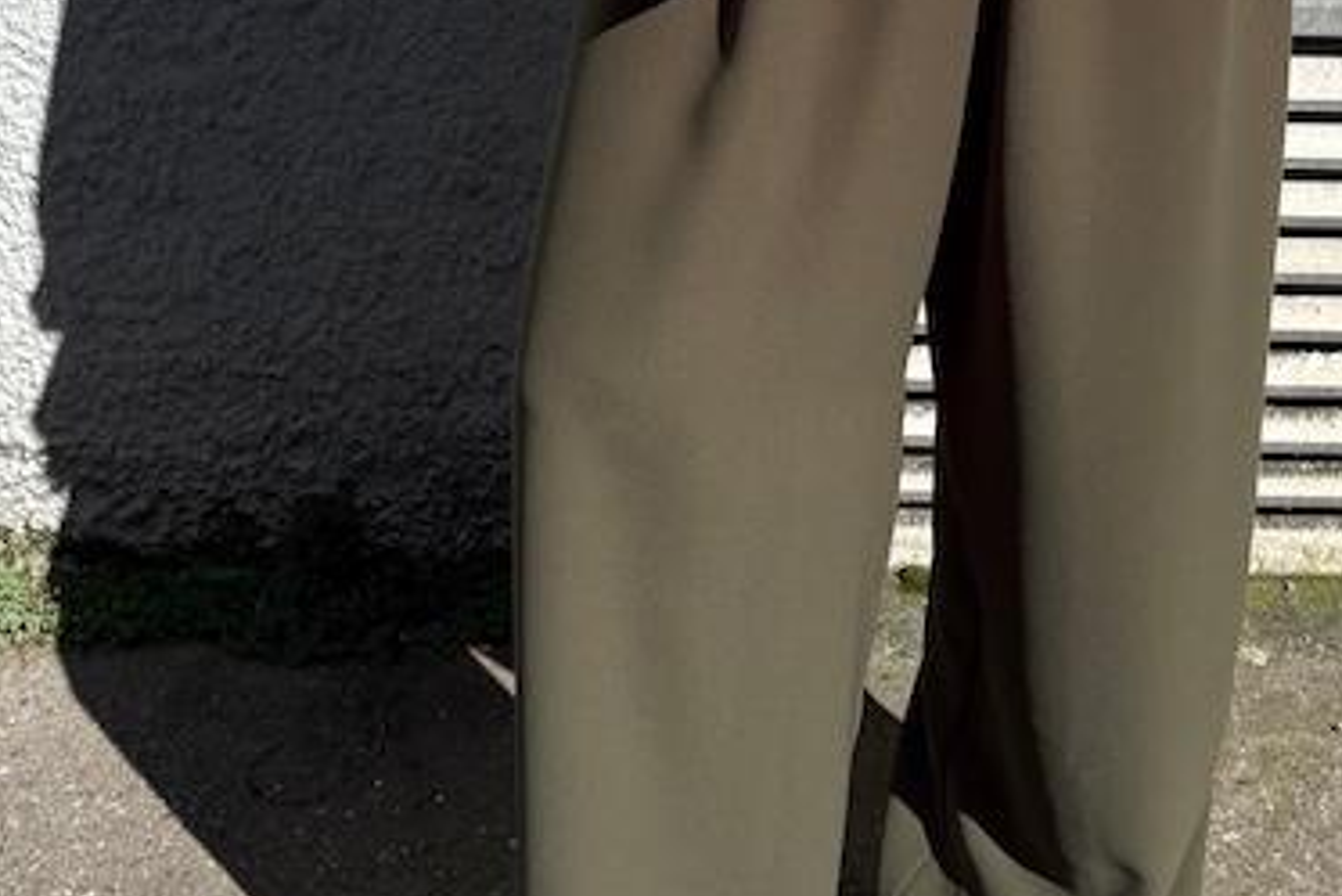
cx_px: 828
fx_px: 2648
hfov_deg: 28.4
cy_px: -279
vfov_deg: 17.9
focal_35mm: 71
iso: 50
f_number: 1.6
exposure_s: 1/3831
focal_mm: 5.96
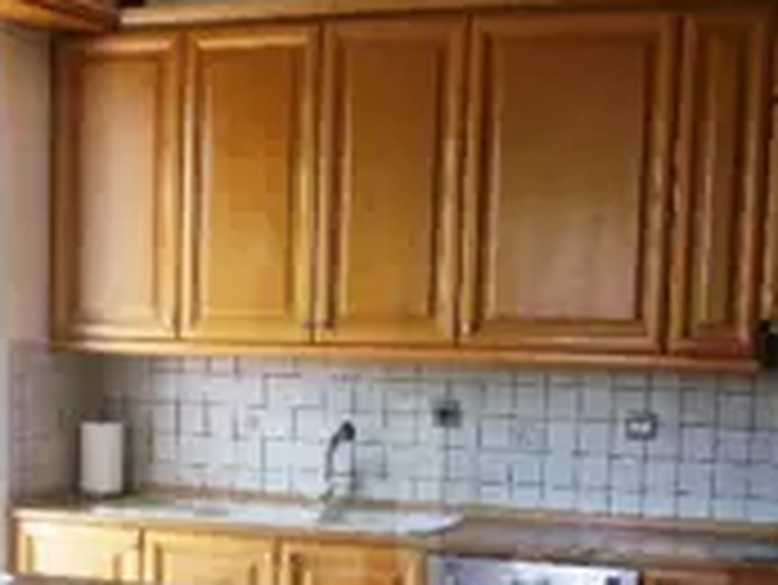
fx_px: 1664
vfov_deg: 19.4
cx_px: 157
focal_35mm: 74
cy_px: 562
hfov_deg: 25.9
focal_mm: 5.7
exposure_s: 1/60
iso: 111
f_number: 2.8
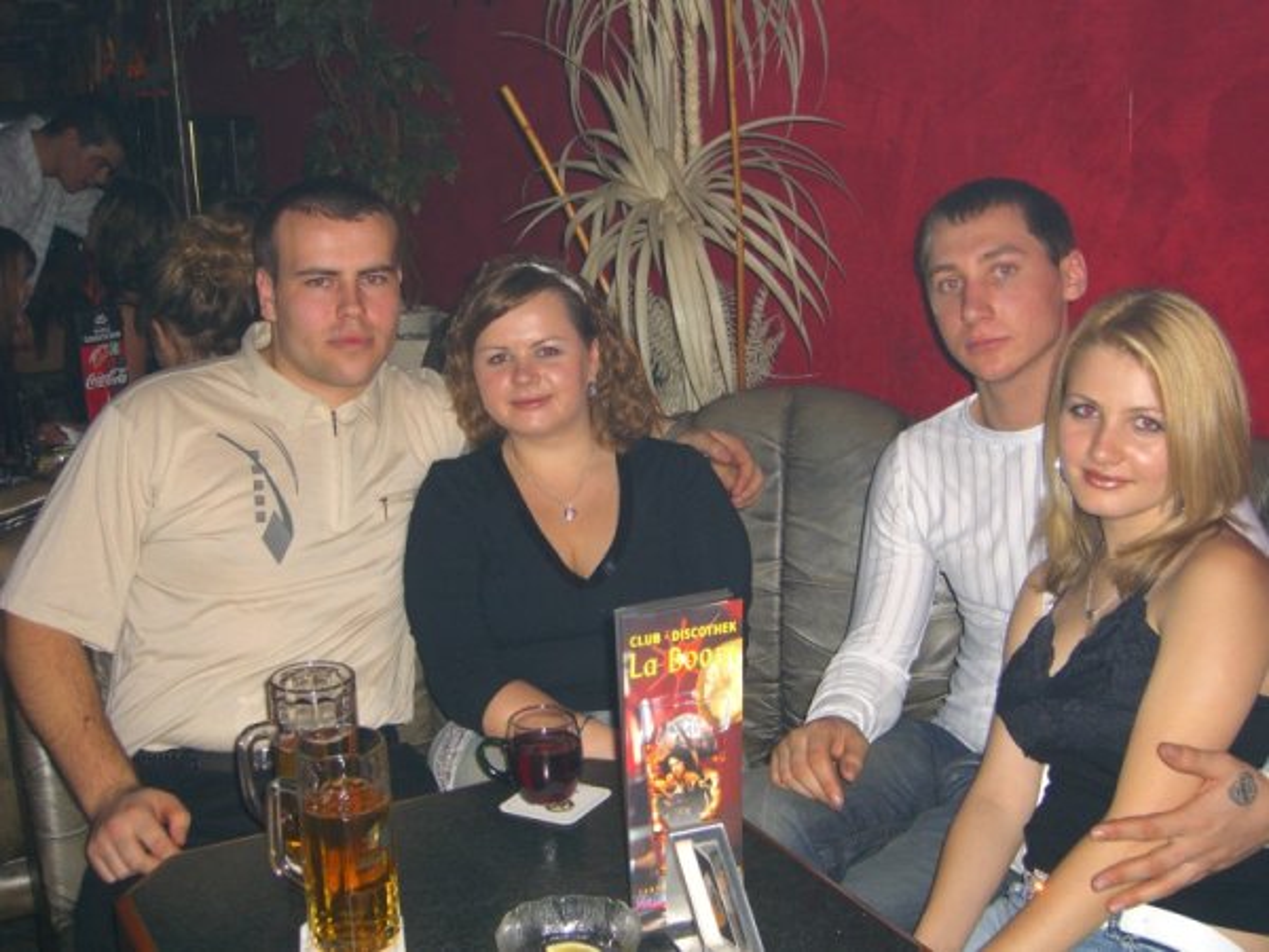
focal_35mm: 46
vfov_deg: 31.5
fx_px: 1686
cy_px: 476
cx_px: 634
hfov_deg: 41.2
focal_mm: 9.5
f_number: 3.1
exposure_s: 1/60
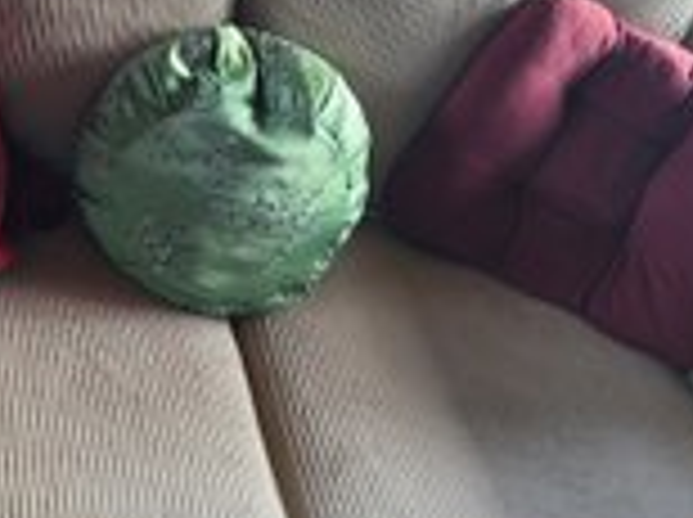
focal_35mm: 58
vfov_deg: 25.1
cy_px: 227
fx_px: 1159
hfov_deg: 32.5
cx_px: 160
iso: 64
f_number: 1.8
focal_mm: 5.4
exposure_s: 1/60
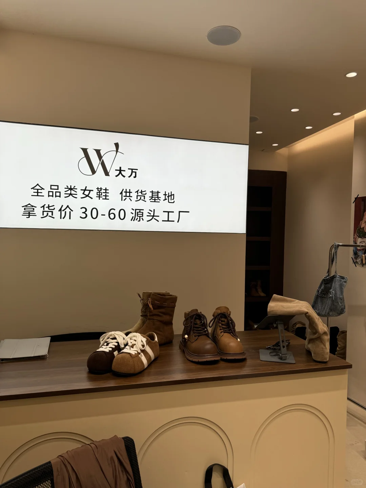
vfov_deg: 71.6
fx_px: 338
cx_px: 183
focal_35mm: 24
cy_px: 244
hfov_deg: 56.8
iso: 80
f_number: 1.78
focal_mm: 6.76
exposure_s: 1/995
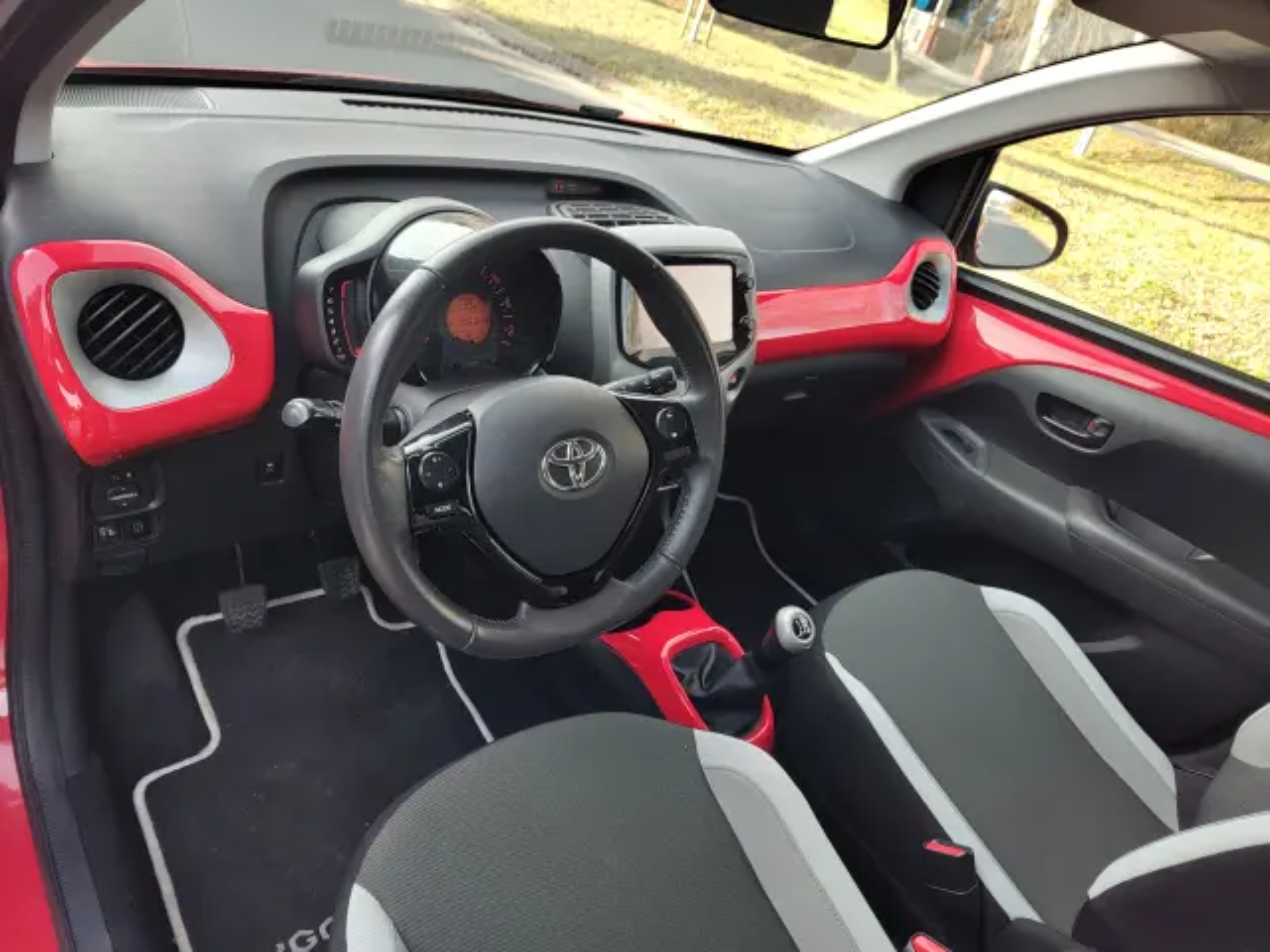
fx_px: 844
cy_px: 476
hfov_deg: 73.9
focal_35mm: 23
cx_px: 635
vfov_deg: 58.9
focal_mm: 5.56
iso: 100
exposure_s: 1/136
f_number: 1.8
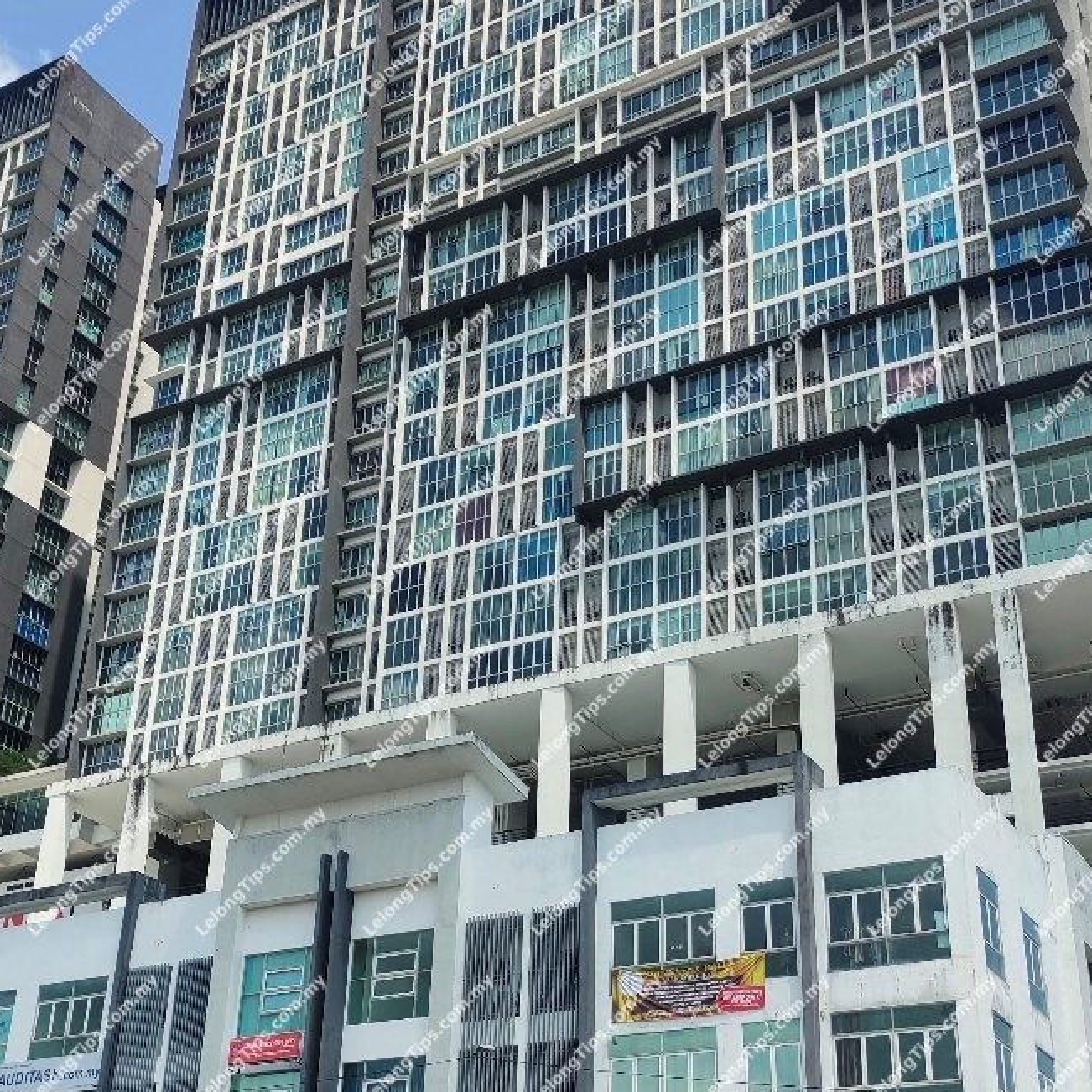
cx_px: 375
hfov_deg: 39.6
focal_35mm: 42
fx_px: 1499
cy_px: 559
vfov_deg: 40.0
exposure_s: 1/981
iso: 50
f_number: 1.89
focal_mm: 5.42
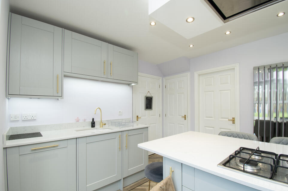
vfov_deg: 73.7
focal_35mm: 16
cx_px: 146
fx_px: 128
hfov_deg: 96.8
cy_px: 98
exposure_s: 1/15
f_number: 8
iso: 320
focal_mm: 10
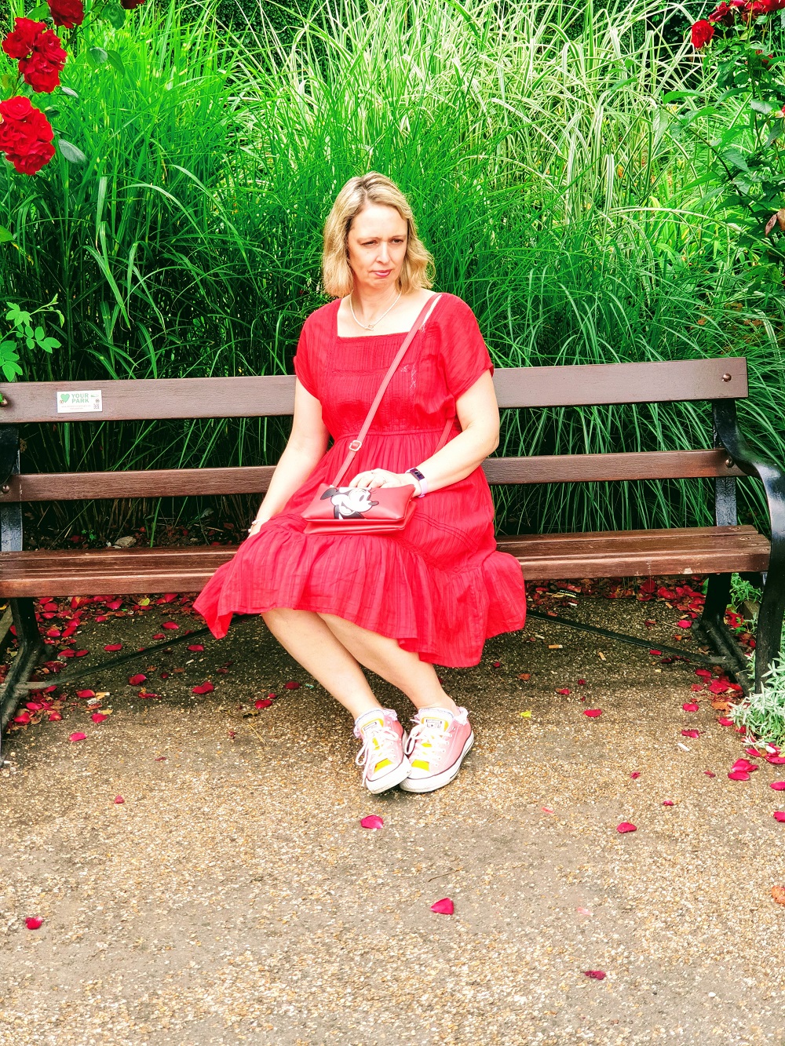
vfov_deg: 36.8
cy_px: 523
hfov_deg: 28.0
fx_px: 1572
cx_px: 392
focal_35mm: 52
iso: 25
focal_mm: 6
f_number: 2.4
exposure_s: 1/246
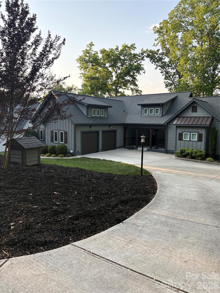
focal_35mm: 26
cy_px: 146
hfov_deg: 53.1
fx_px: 220
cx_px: 110
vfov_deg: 67.3
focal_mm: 5.96
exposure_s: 1/660
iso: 64
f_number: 1.6
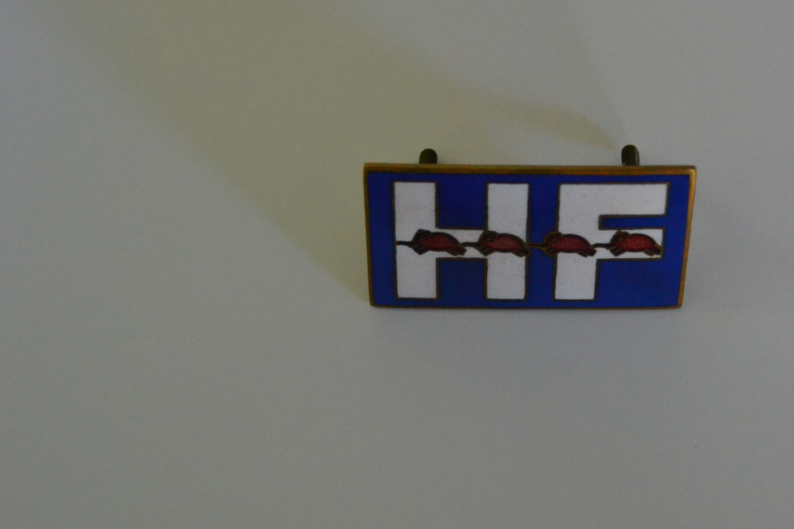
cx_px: 498
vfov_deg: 14.3
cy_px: 283
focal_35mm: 96
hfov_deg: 21.2
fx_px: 2117
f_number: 4.5
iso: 3200
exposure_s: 1/250
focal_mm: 46
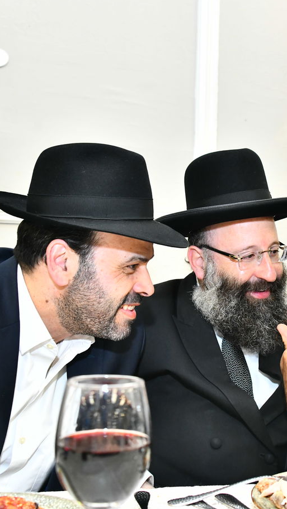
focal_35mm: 45
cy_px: 253
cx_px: 218
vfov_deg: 45.5
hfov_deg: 26.2
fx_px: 609
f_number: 5.6
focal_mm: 28
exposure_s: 1/200
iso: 2000
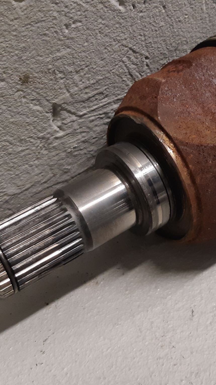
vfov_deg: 52.8
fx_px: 387
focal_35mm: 38
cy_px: 193
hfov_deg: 30.3
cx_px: 177
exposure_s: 1/50
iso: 200
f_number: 1.7
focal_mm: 3.93
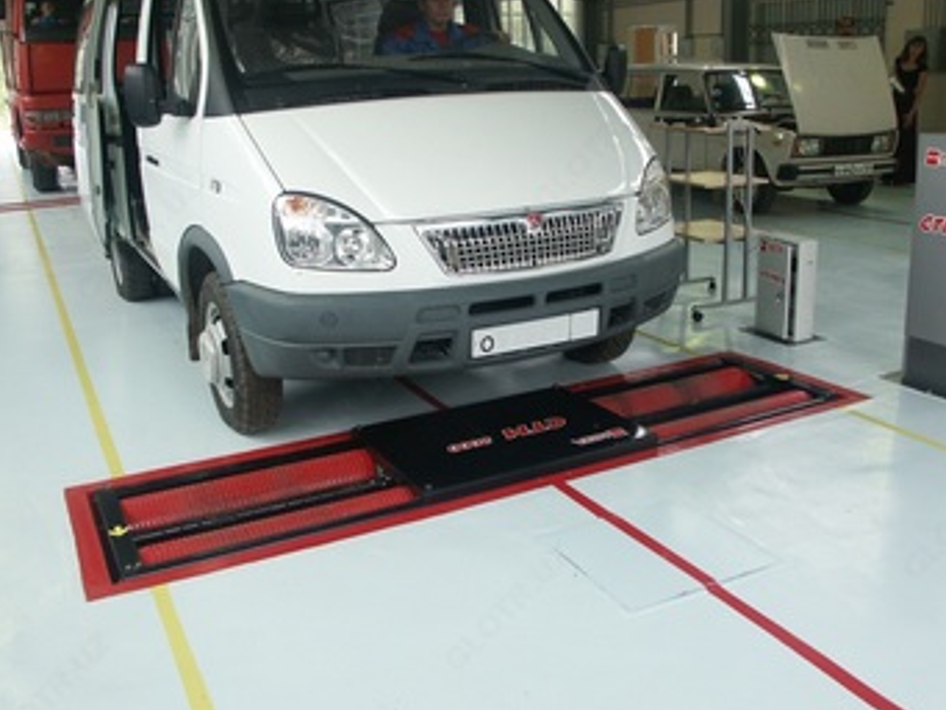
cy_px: 330
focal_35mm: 34
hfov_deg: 53.9
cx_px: 505
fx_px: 929
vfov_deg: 41.8
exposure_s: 1/45
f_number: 4
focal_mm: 7.54
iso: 100
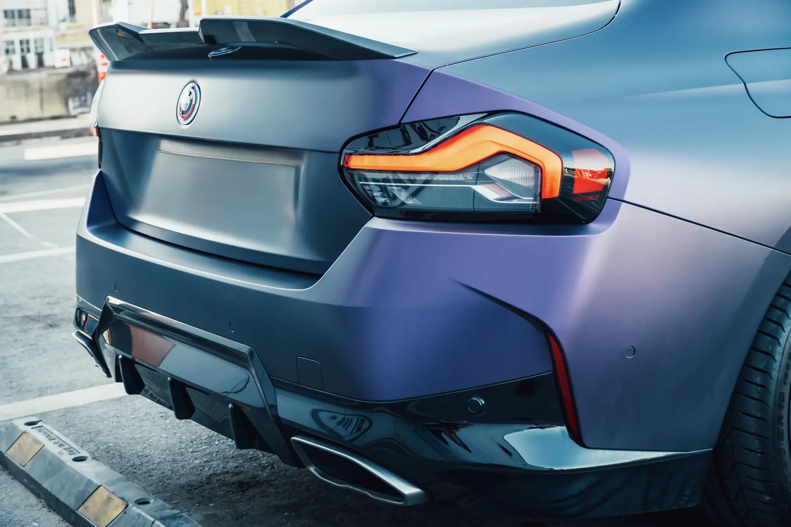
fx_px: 1219
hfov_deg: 35.9
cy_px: 264
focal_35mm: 56
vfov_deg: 24.4
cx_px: 396
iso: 500
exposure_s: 1/160
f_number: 4.5
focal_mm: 37
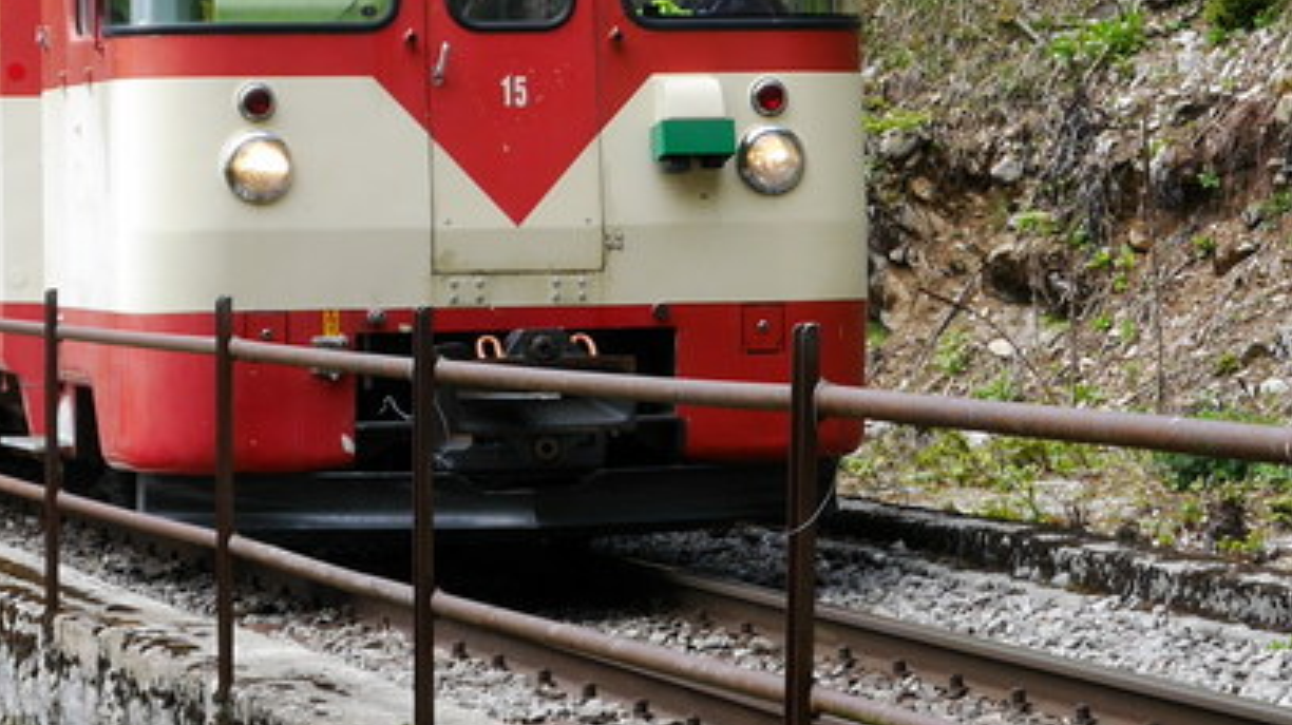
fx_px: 6369
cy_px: 174
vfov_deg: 6.5
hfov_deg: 11.6
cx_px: 773
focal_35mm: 186
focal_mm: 29
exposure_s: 1/160
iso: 160
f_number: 6.3
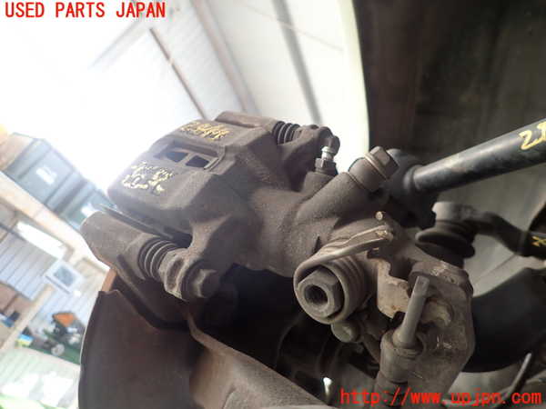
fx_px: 394
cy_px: 204
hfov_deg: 69.4
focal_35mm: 25
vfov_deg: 54.9
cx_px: 273
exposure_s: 1/80
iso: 100
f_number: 2
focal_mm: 4.5
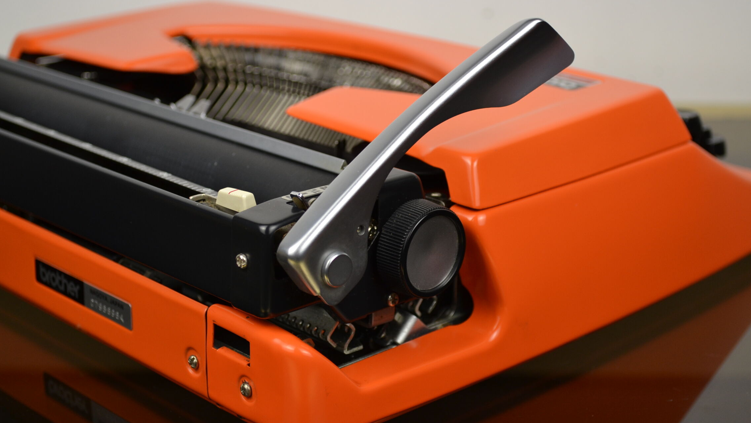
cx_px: 381
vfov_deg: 18.0
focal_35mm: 67
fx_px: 1334
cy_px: 192
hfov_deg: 31.4
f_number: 5.3
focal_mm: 42
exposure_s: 1/100
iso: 400
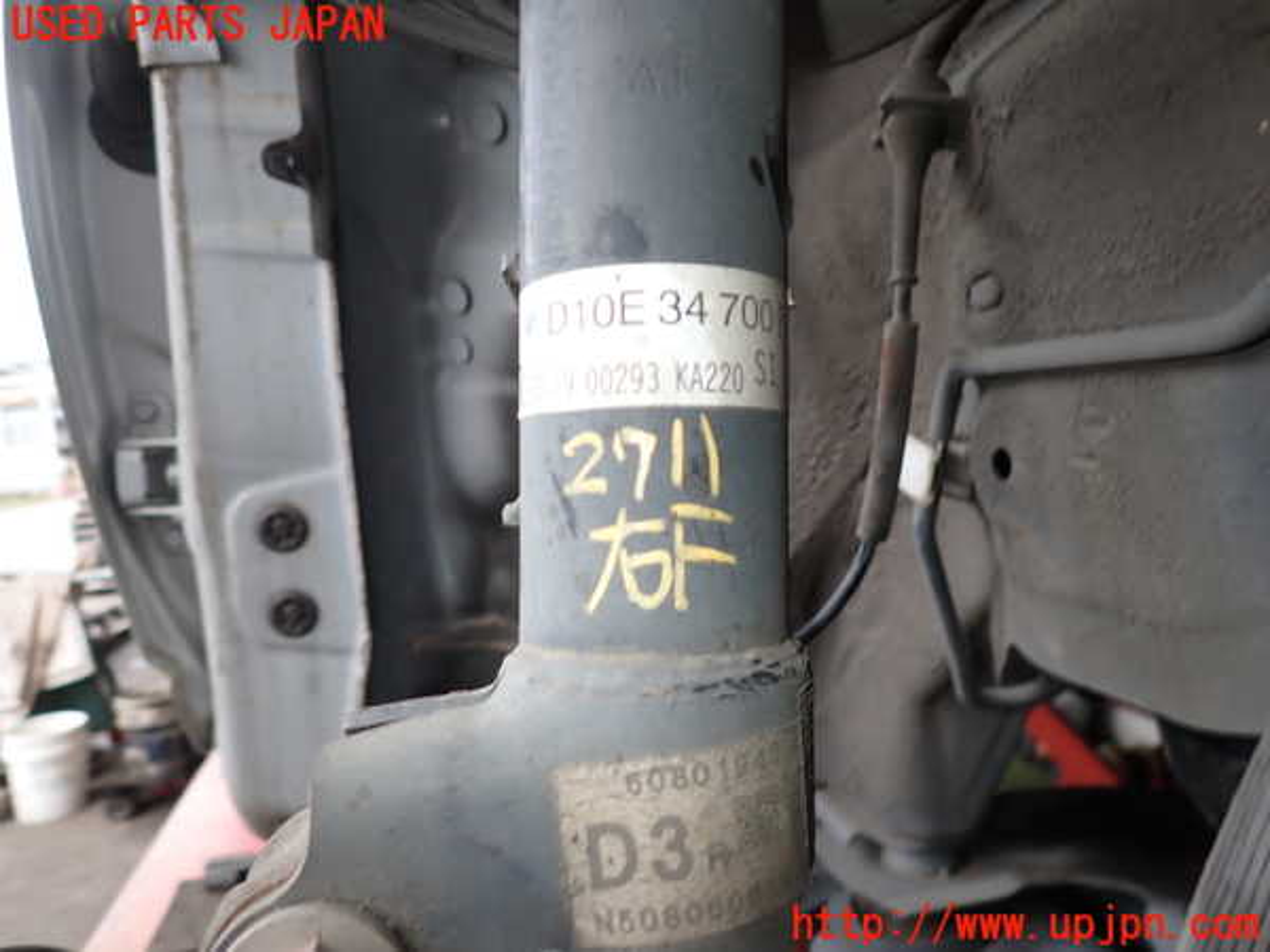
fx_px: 917
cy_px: 476
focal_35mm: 25
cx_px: 635
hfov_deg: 69.4
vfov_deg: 54.9
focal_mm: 4.5
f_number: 5.6
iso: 100
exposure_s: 1/30
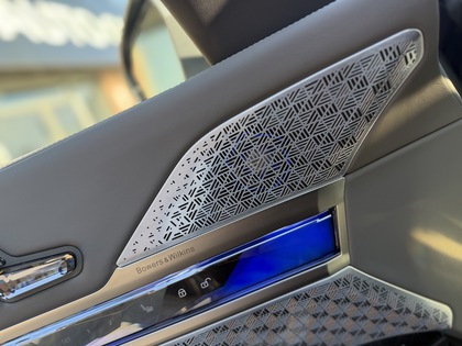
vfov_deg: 56.8
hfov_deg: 71.6
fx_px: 320
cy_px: 173
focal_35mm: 24
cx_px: 231
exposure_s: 1/323
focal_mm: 6.76
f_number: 1.78
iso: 80
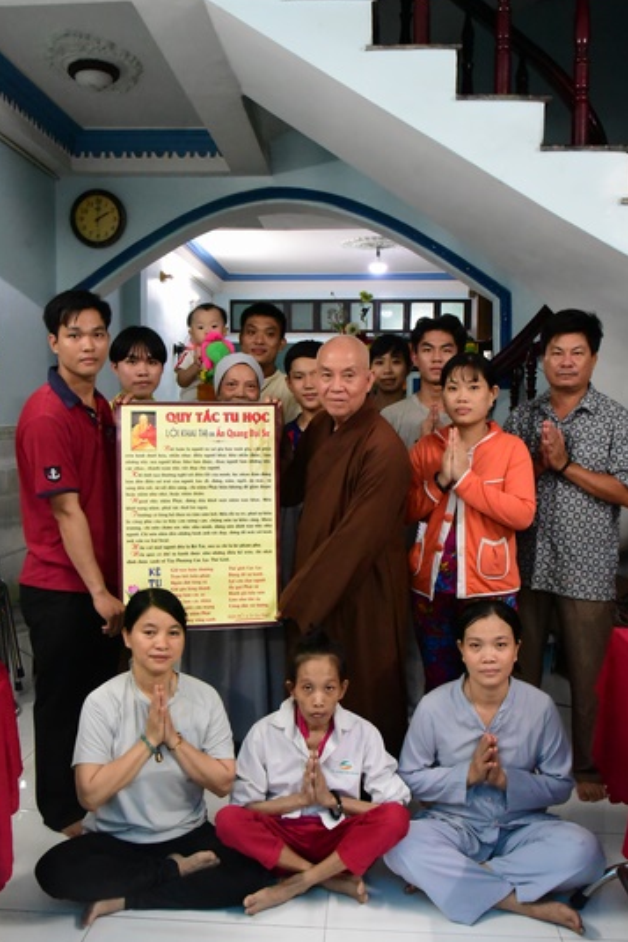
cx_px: 317
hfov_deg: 38.9
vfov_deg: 55.8
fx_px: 889
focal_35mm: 34
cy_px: 497
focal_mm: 28
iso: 12800
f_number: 7.1
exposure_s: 1/80
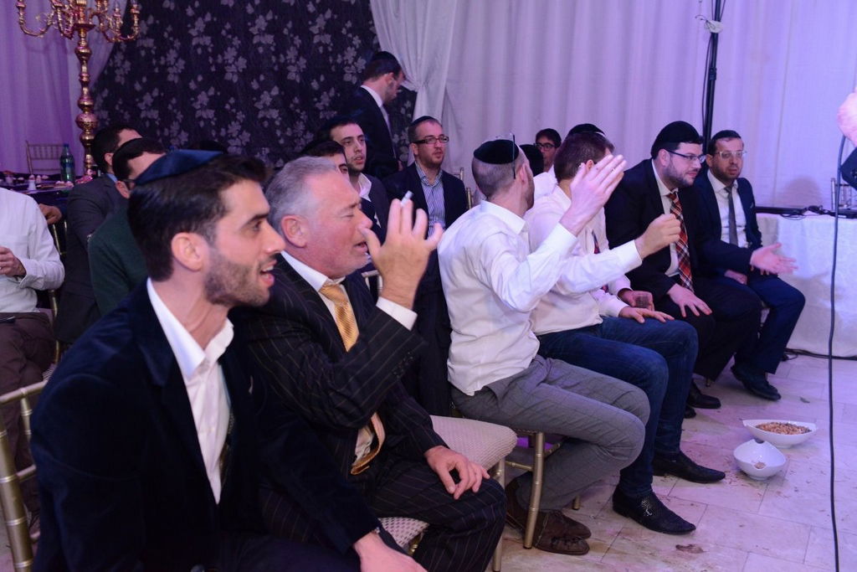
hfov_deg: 50.7
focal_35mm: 38
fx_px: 905
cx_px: 428
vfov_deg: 35.1
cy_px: 286
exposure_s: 1/125
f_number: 5.6
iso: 4000
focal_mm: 38
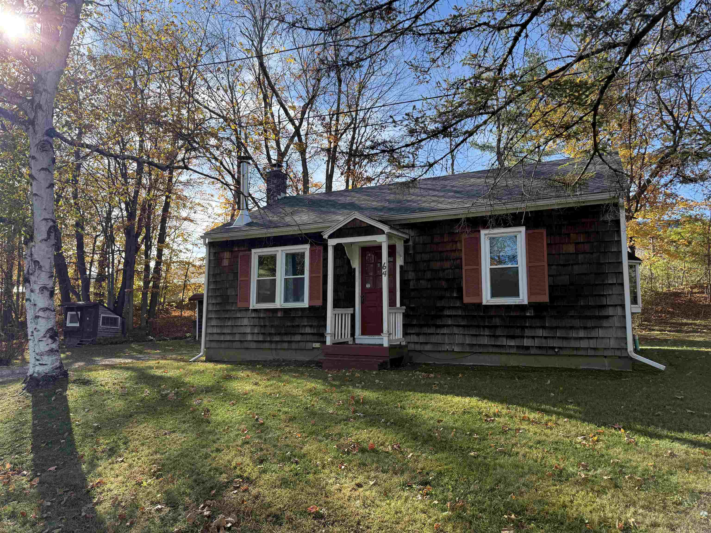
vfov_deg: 56.8
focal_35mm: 24
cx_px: 356
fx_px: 493
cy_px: 266
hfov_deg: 71.6
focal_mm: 6.76
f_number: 1.78
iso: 100
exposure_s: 1/2169
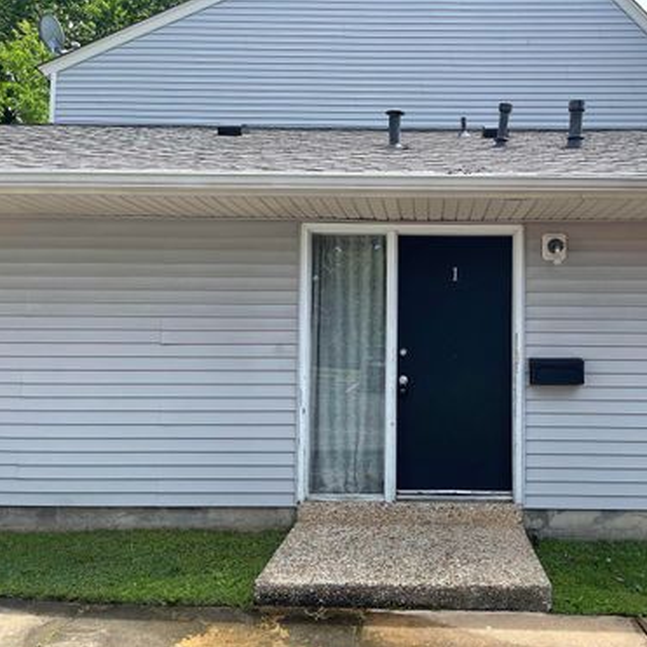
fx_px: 656
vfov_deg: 52.5
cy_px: 325
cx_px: 419
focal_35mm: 31
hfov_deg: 51.8
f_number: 1.6
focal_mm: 5.1
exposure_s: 1/1323
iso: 32
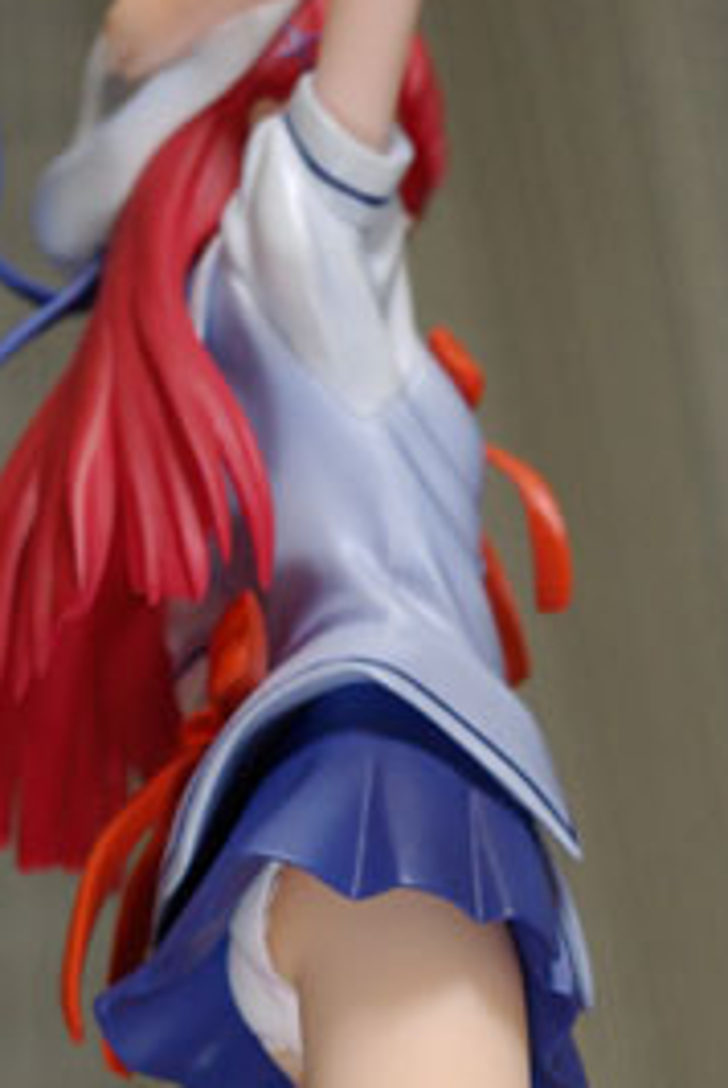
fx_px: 5053
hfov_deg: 8.2
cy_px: 931
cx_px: 372
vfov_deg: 12.2
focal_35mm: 167
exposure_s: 1/15
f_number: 8
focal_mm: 55
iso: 800
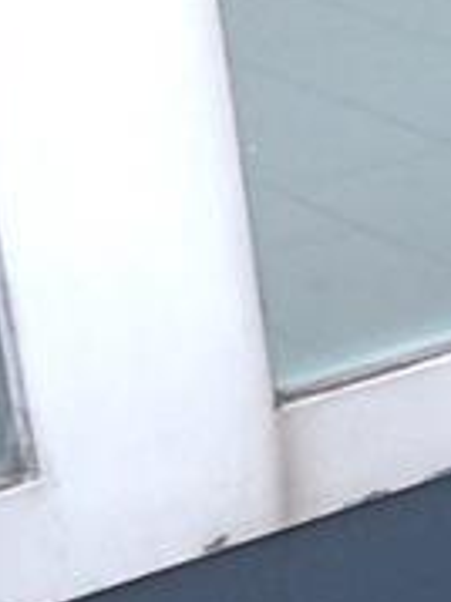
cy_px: 436
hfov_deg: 7.8
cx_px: 1159
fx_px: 3026
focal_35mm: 174
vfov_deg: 11.3
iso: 64
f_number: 2.4
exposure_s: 1/20
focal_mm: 4.12
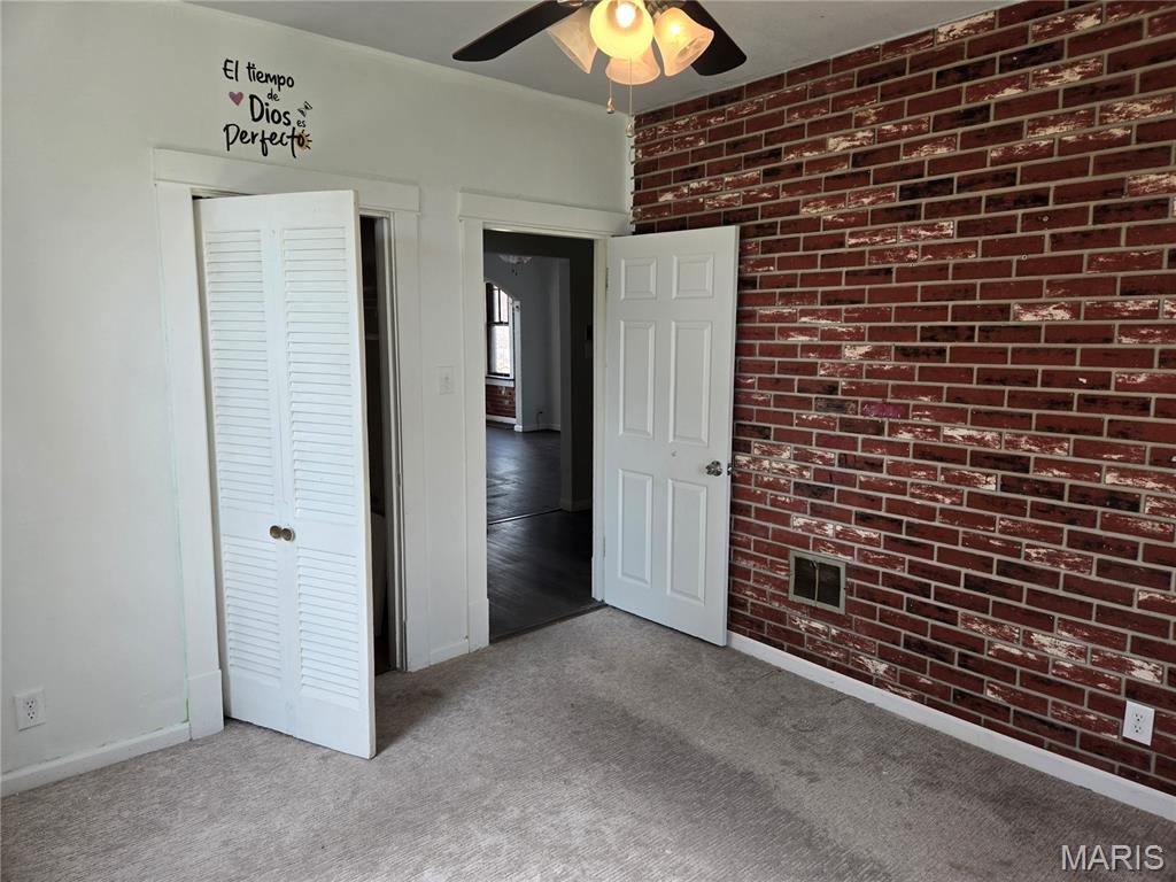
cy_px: 441
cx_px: 588
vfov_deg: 58.9
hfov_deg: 73.9
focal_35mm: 23
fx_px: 781
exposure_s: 1/120
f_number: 1.8
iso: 64
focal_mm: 5.4
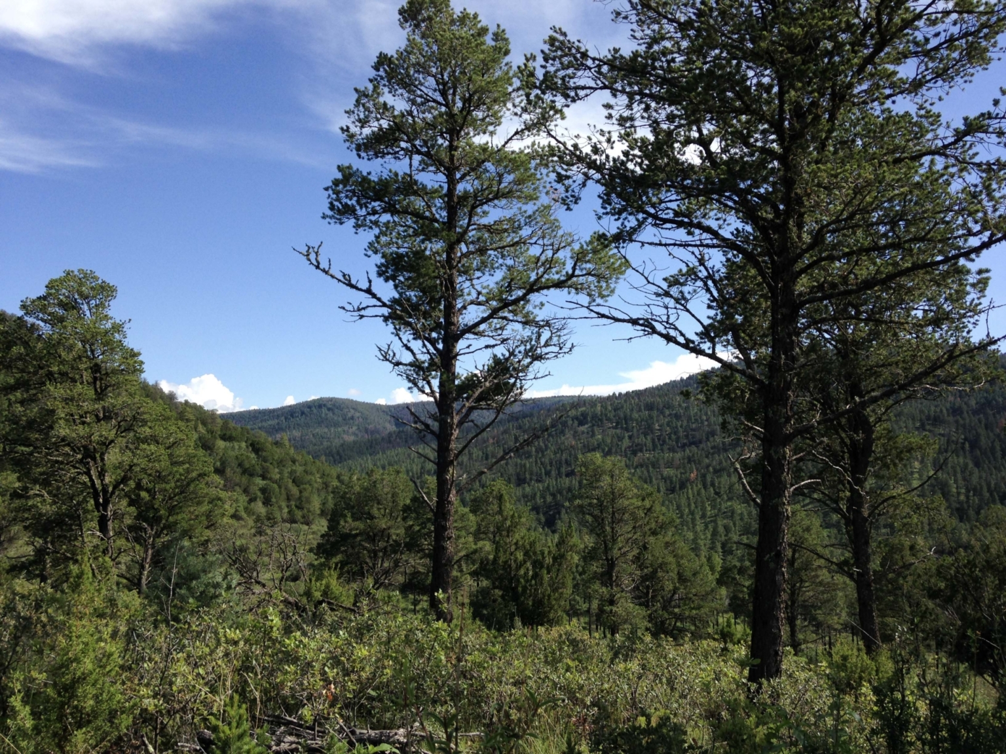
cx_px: 503
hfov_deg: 55.4
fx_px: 959
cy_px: 377
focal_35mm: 33
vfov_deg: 42.9
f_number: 2.4
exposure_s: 1/1300
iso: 50
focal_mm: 4.12
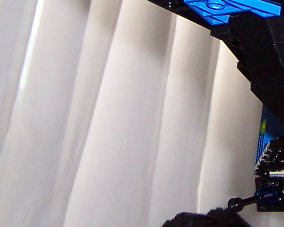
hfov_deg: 15.1
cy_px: -57
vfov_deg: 12.3
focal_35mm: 122
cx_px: 361
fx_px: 1025
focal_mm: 5.6
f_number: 2.8
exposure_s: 1/60
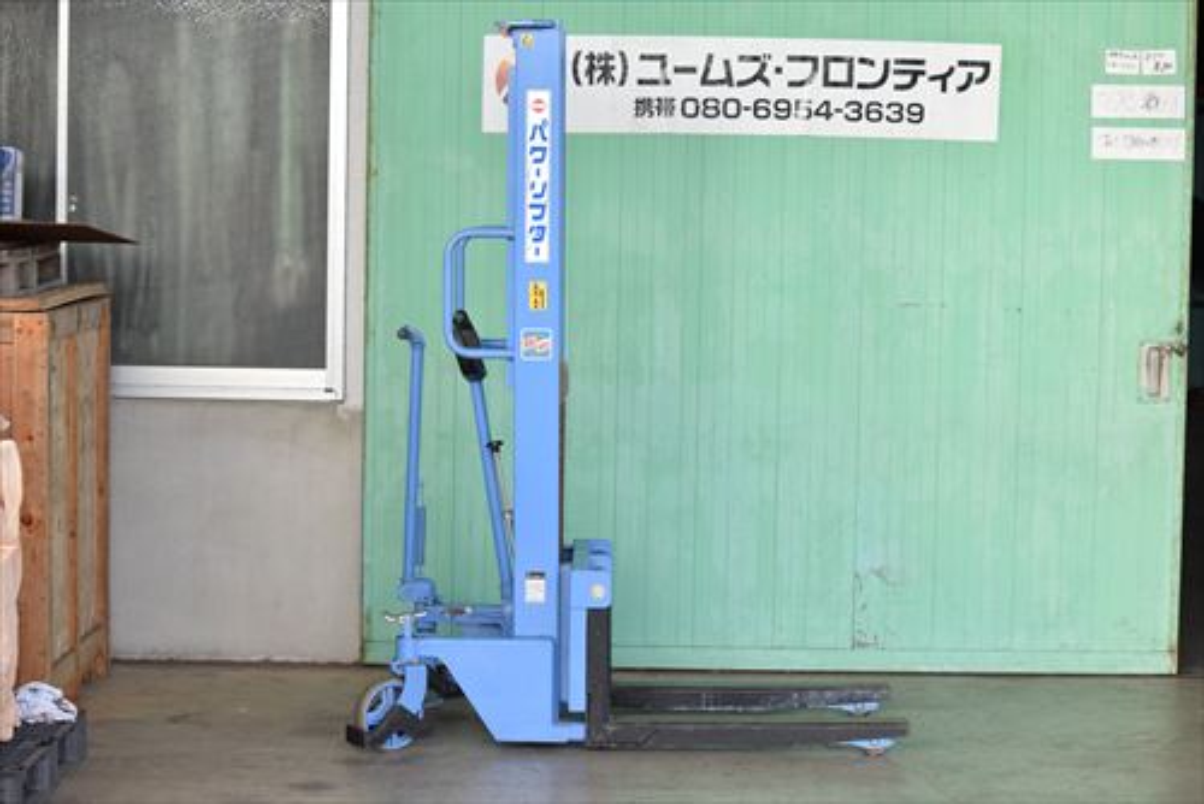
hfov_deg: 23.4
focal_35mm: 87
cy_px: 402
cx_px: 602
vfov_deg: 15.7
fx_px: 2911
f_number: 6.3
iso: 1250
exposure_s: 1/500
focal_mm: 58
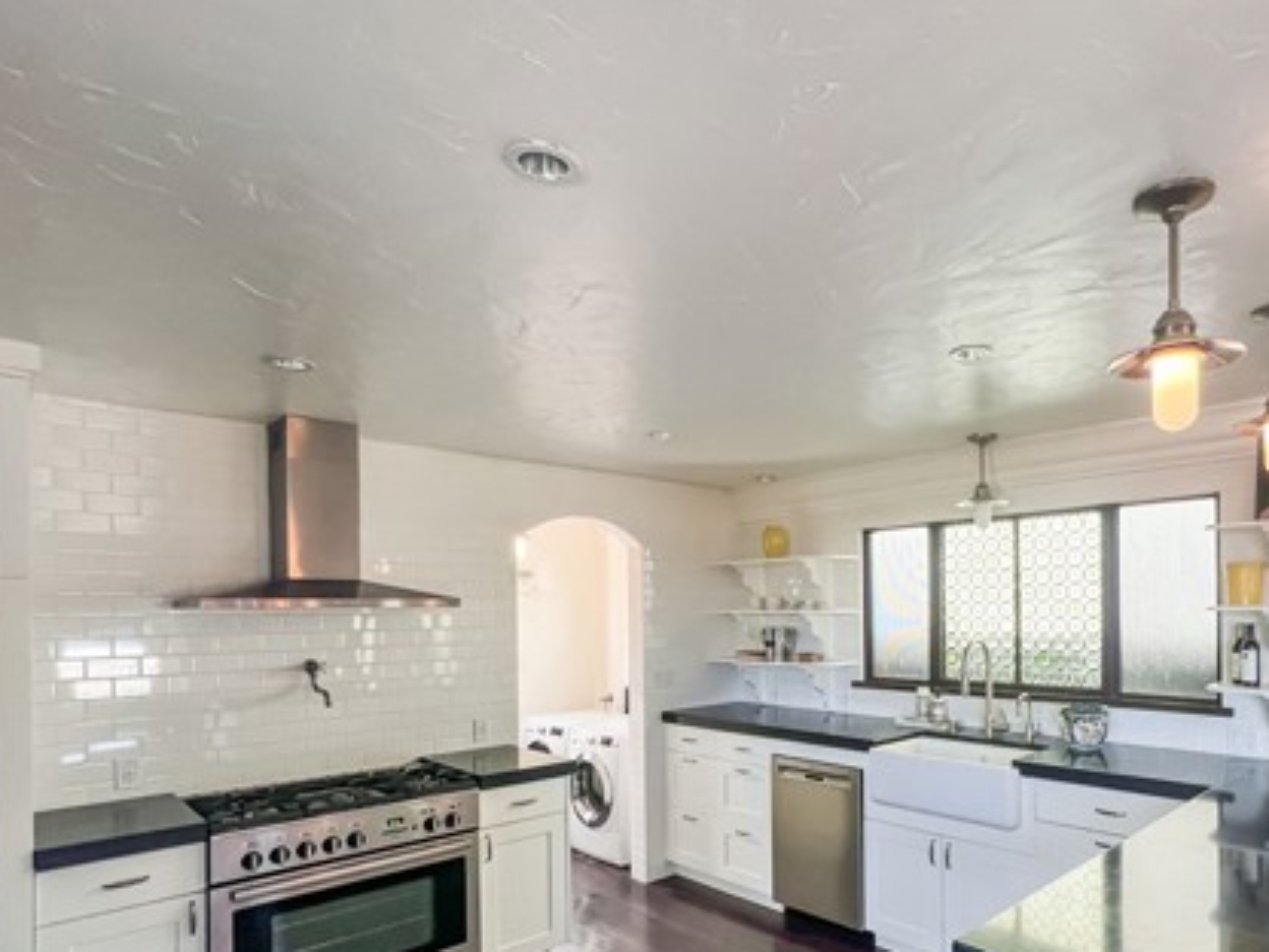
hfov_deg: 80.3
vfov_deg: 64.9
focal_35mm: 20
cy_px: 604
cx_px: 790
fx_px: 733
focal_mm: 1.57
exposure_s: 1/120
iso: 200
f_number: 1.8
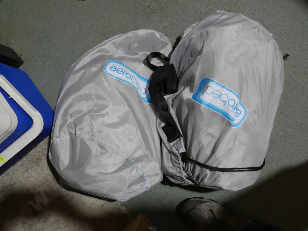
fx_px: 320
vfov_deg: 39.7
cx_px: 154
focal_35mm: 36
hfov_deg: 51.3
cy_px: 116
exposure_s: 1/60
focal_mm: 18
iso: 250
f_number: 4
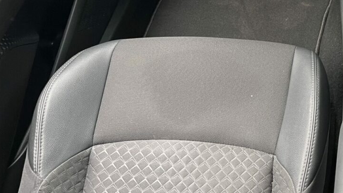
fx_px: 546
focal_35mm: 60
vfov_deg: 18.6
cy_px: -62
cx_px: 350
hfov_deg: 31.9
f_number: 1.6
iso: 125
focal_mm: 5.1
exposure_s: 1/72
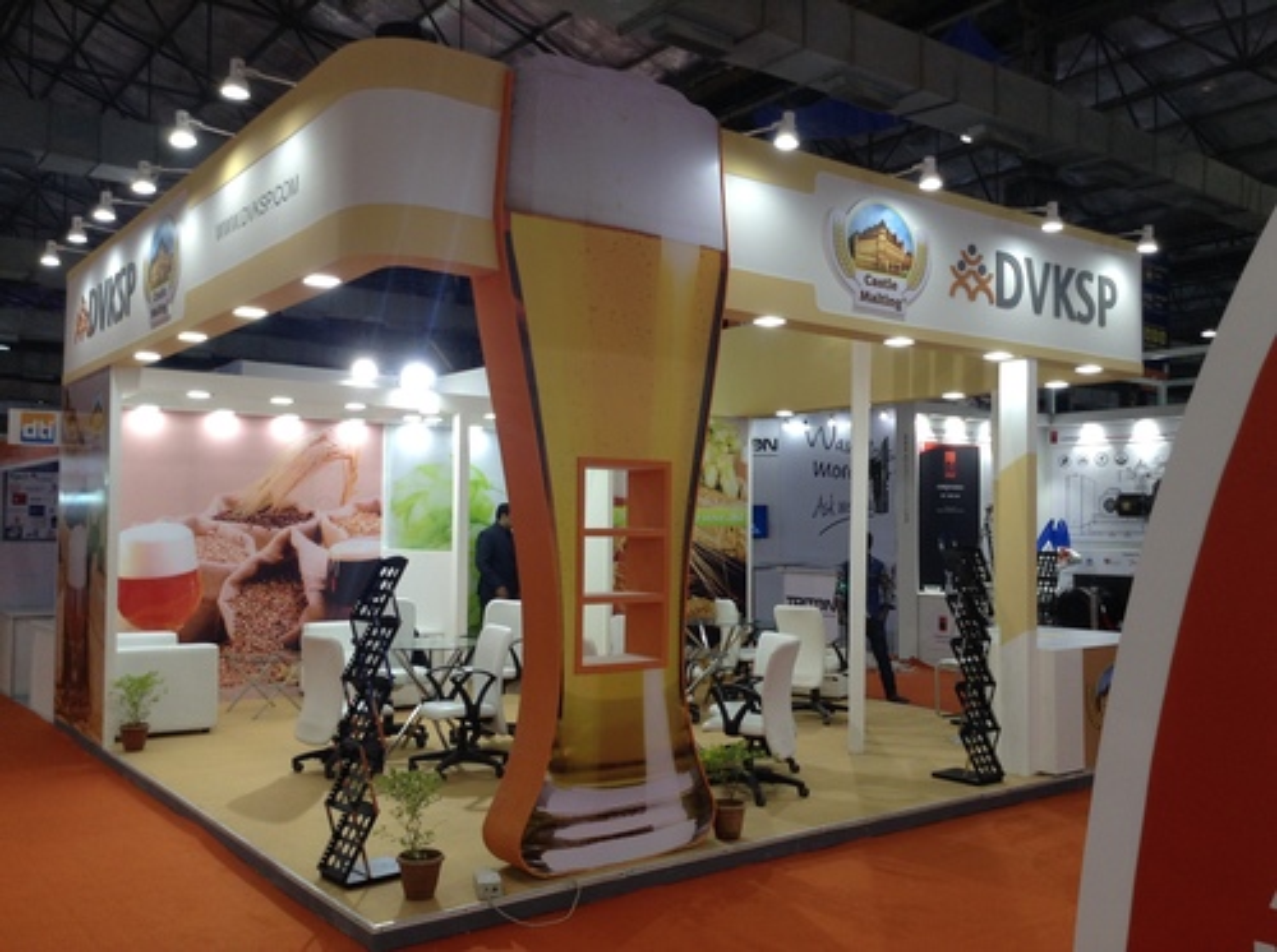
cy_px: 476
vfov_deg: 42.8
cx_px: 638
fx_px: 1215
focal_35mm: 33
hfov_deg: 55.4
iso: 32
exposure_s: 1/30
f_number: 2.4
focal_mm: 3.3
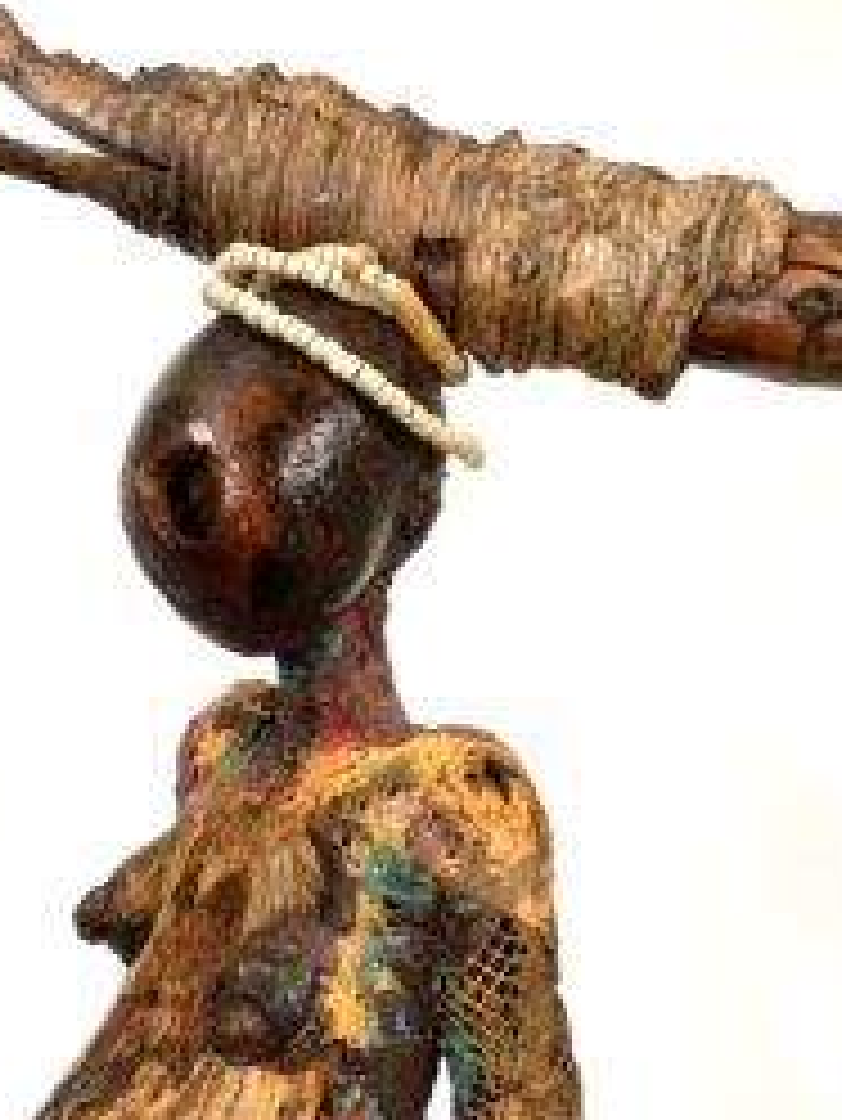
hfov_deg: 32.2
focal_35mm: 45
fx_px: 1458
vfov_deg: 41.6
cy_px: 733
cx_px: 392
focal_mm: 3.99
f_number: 1.8
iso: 20
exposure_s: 1/516
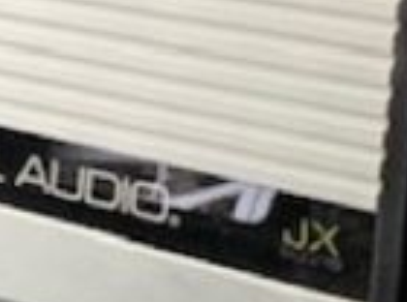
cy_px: 331
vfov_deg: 10.2
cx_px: -265
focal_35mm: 143
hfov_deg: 12.9
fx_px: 1676
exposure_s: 1/32
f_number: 1.8
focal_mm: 4.25
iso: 400
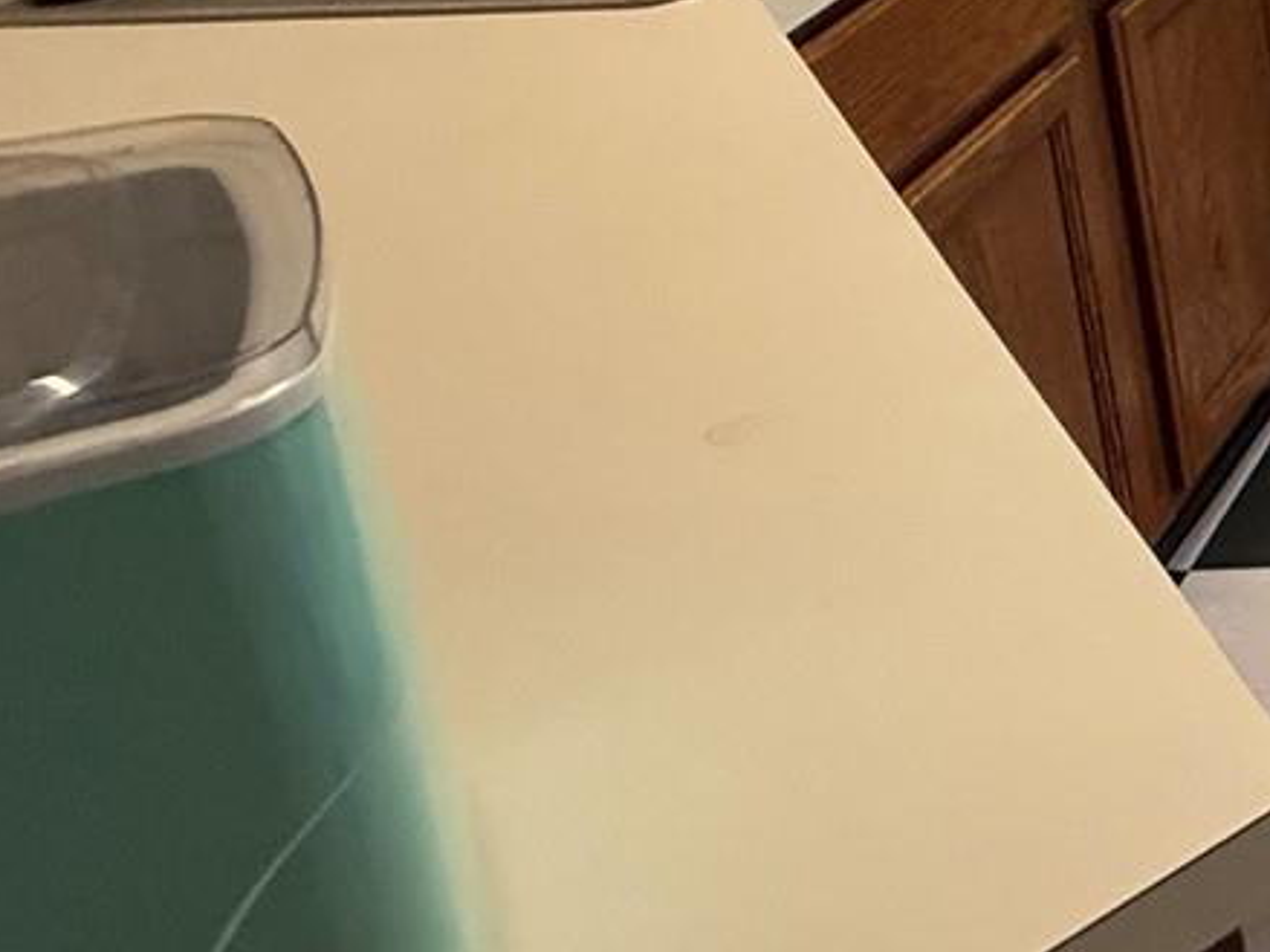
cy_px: -411
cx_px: 2152
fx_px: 1871
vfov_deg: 23.7
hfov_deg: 23.8
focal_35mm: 51
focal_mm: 2.22
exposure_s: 1/60
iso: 250
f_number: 2.2
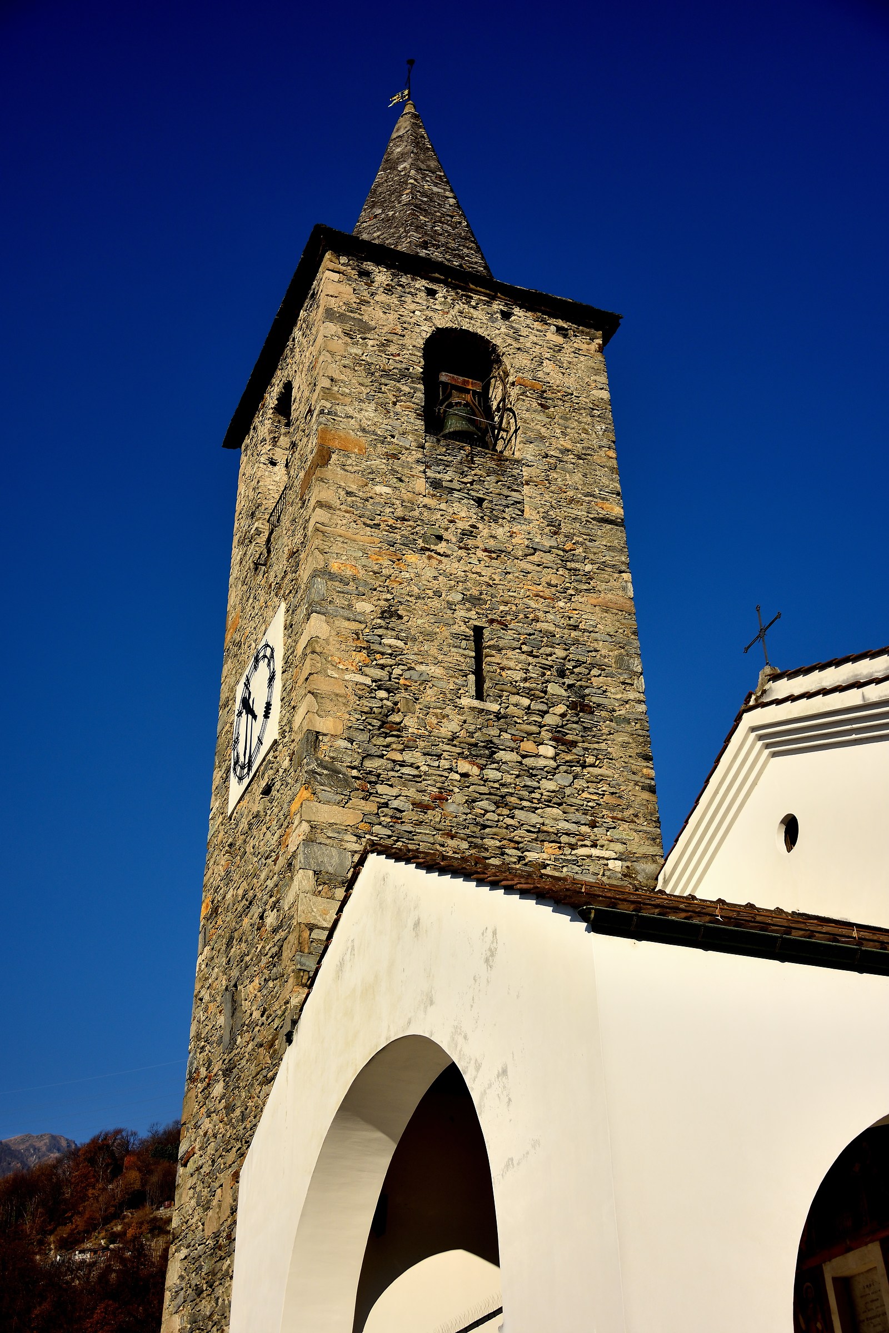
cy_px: 666
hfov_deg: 34.2
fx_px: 1445
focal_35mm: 39
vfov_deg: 49.6
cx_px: 444
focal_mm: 26
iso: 100
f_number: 4
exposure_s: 1/1600
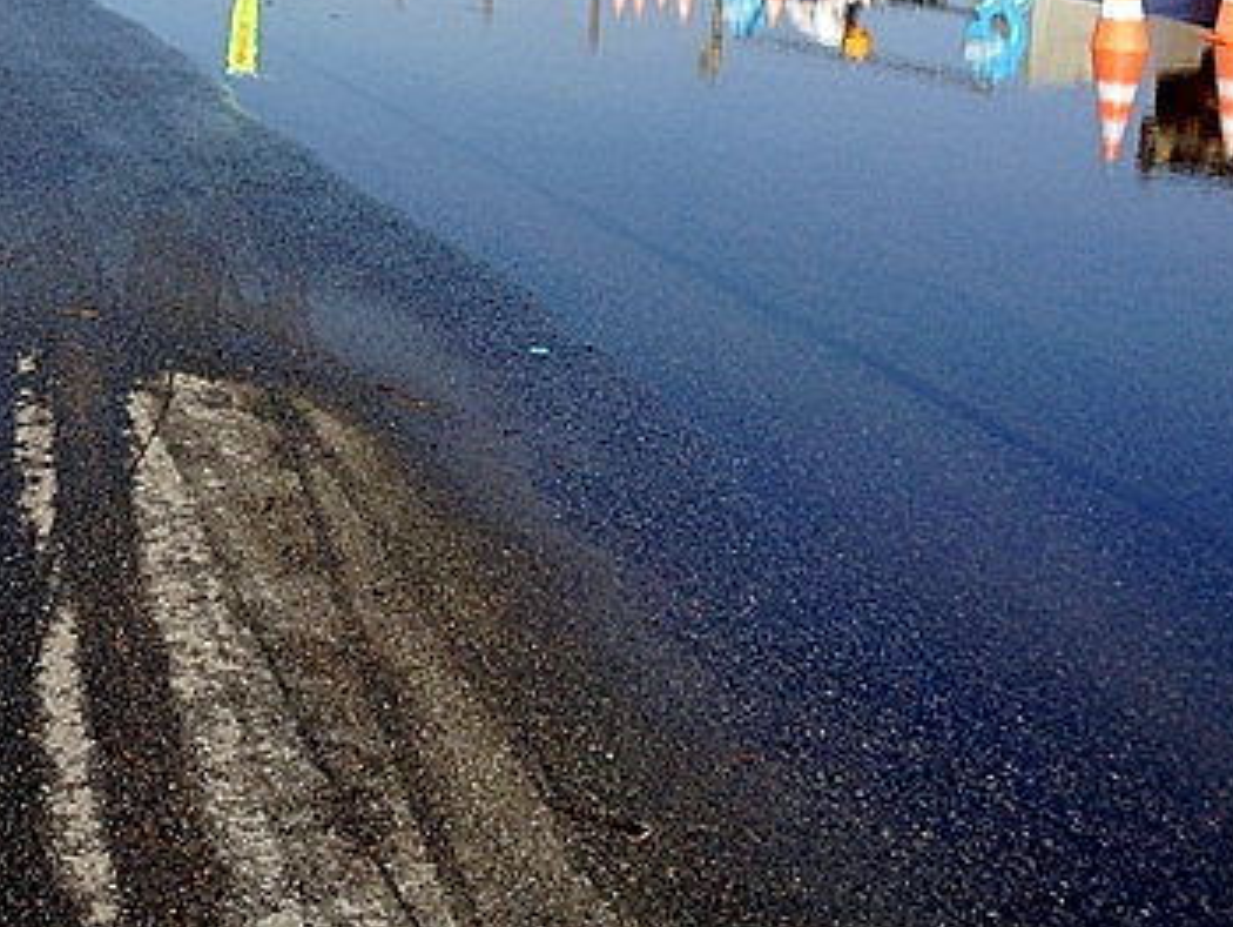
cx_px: 268
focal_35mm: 64
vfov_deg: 22.4
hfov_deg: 29.6
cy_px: 85
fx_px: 2281
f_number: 2.4
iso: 64
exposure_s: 1/1842
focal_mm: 4.28
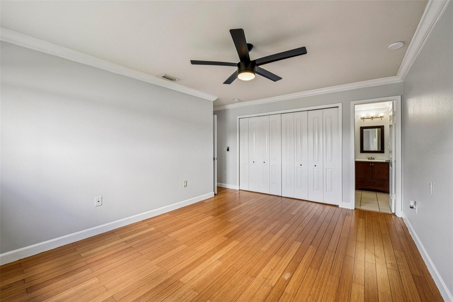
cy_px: 151
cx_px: 226
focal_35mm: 14
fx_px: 176
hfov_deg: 104.3
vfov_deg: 81.2
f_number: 8
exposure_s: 1/25
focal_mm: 14
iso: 400
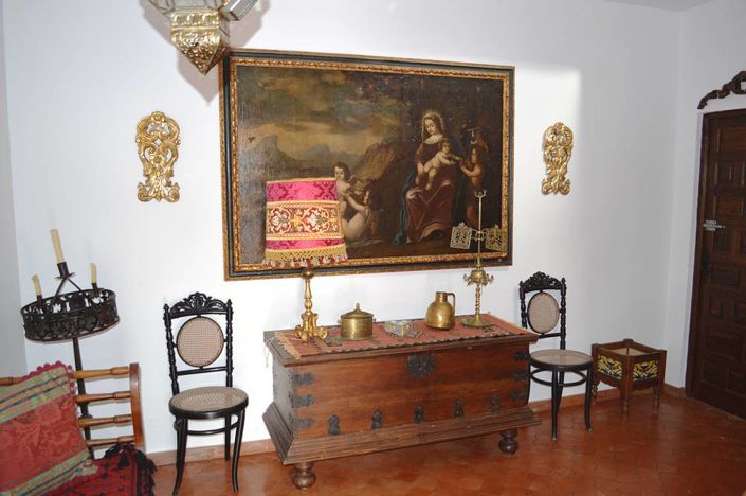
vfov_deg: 47.8
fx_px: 559
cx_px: 373
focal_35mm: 27
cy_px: 248
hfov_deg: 67.5
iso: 500
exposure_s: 1/60
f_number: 3.5
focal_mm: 18
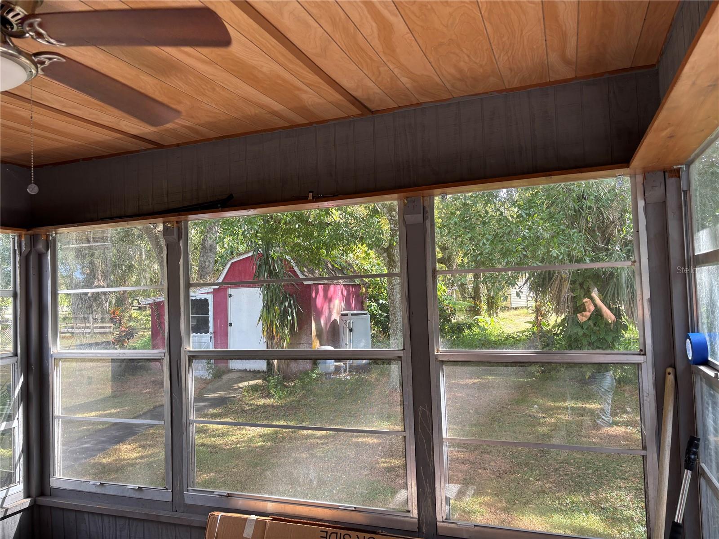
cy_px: 270
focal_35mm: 26
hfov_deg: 67.3
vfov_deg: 53.1
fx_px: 540
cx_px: 360
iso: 50
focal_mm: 5.96
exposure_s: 1/121
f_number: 1.6
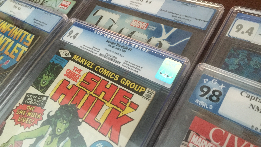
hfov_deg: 61.0
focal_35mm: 32
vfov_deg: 36.6
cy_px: 61
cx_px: 130
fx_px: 221
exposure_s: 1/15
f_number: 2.2
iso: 320
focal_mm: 4.15
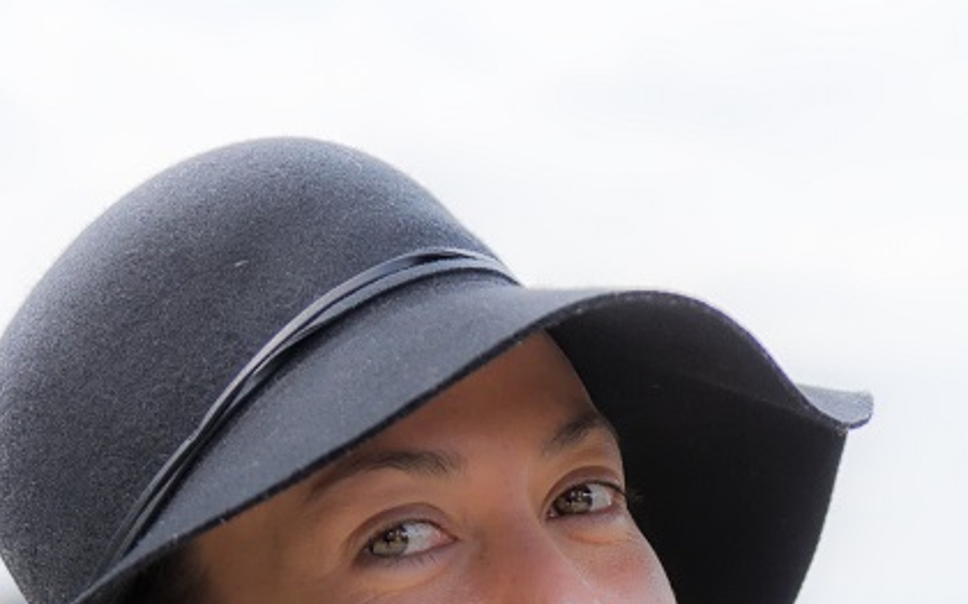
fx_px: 3744
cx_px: 1030
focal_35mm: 142
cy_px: 836
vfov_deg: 9.0
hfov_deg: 14.4
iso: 100
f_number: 2.8
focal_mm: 34
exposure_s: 1/1600
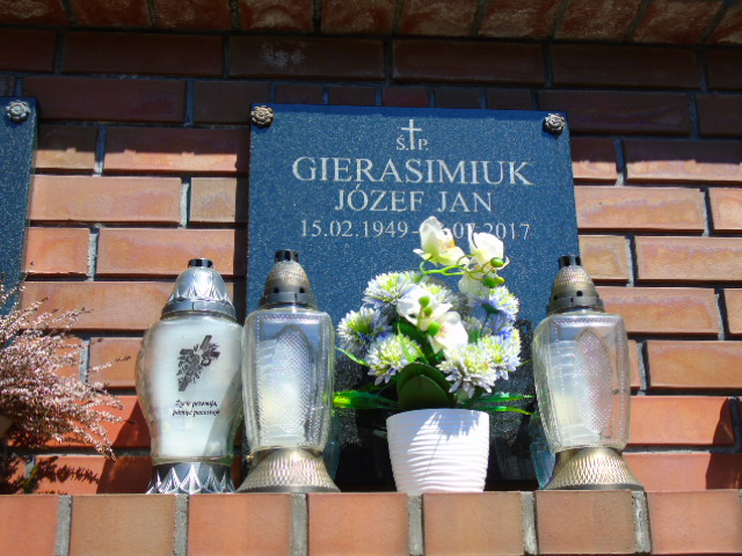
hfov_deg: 41.2
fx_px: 986
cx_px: 371
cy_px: 278
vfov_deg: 31.5
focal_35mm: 46
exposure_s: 1/400
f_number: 4.1
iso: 80
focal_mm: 8.2
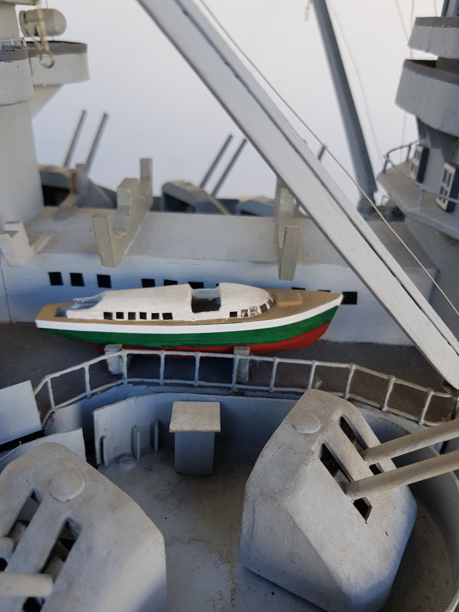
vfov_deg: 67.3
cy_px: 306
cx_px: 230
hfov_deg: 53.1
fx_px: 460
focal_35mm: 26
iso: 40
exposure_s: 1/215
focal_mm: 4.2
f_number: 1.7
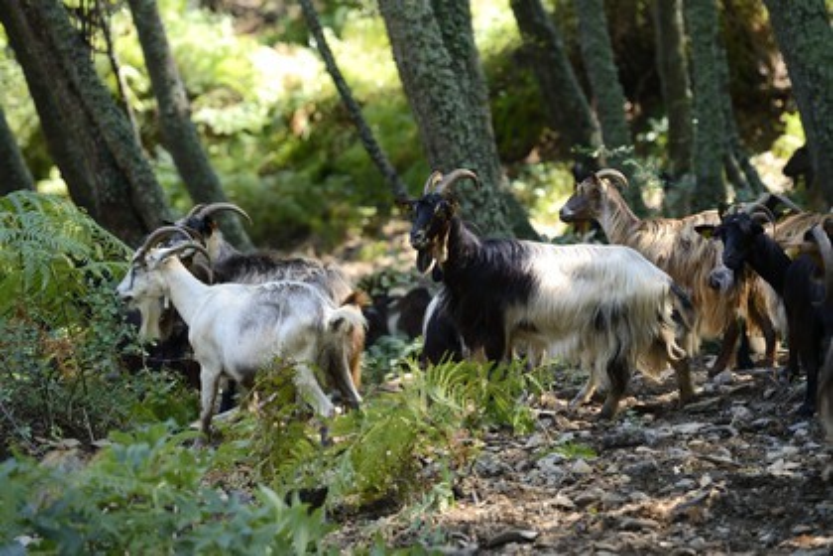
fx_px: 3702
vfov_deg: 8.6
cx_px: 416
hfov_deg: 12.8
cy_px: 278
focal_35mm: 160
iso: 400
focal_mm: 160
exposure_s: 1/250
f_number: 4
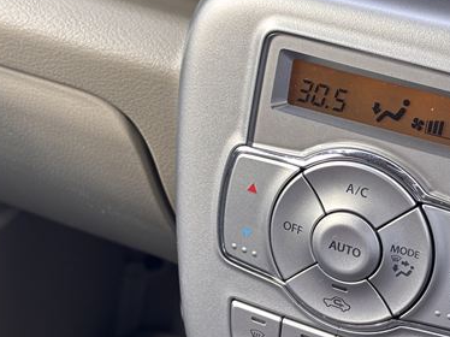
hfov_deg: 21.9
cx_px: 295
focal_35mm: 89
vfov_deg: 16.5
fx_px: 1156
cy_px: 232
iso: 50
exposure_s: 1/97
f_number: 1.6
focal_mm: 5.96
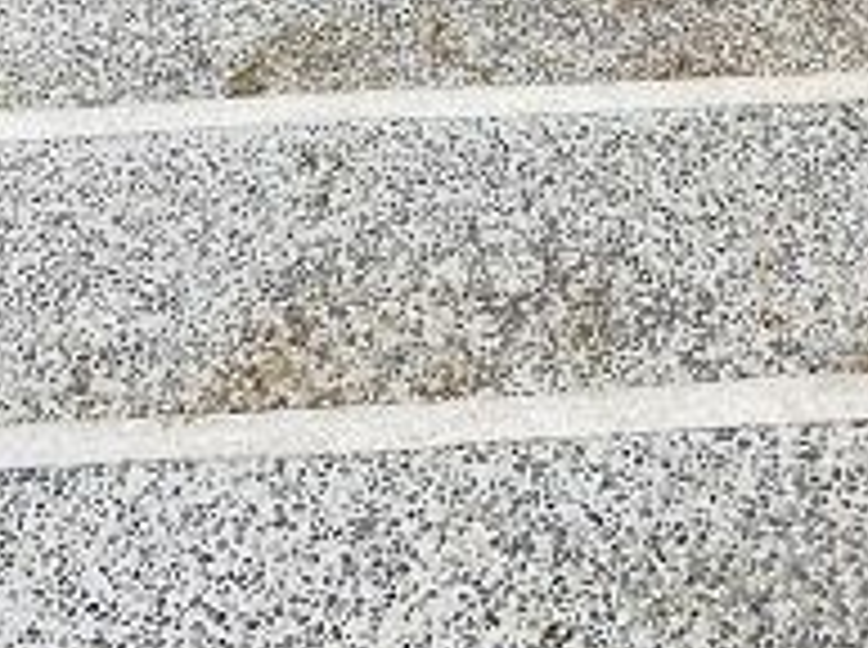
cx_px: 540
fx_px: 2703
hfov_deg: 18.2
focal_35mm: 108
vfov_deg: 12.3
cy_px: -598
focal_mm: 4.25
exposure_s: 1/219
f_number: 1.8
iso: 32
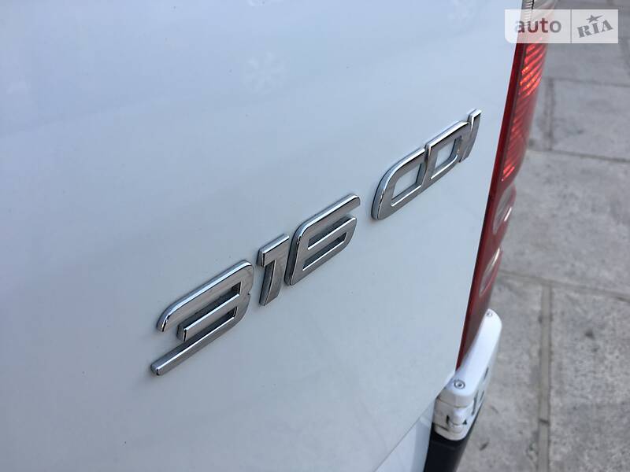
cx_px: 315
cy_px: 236
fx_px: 528
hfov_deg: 61.7
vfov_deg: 48.2
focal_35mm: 29
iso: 25
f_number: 2.2
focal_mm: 4.2
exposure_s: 1/119
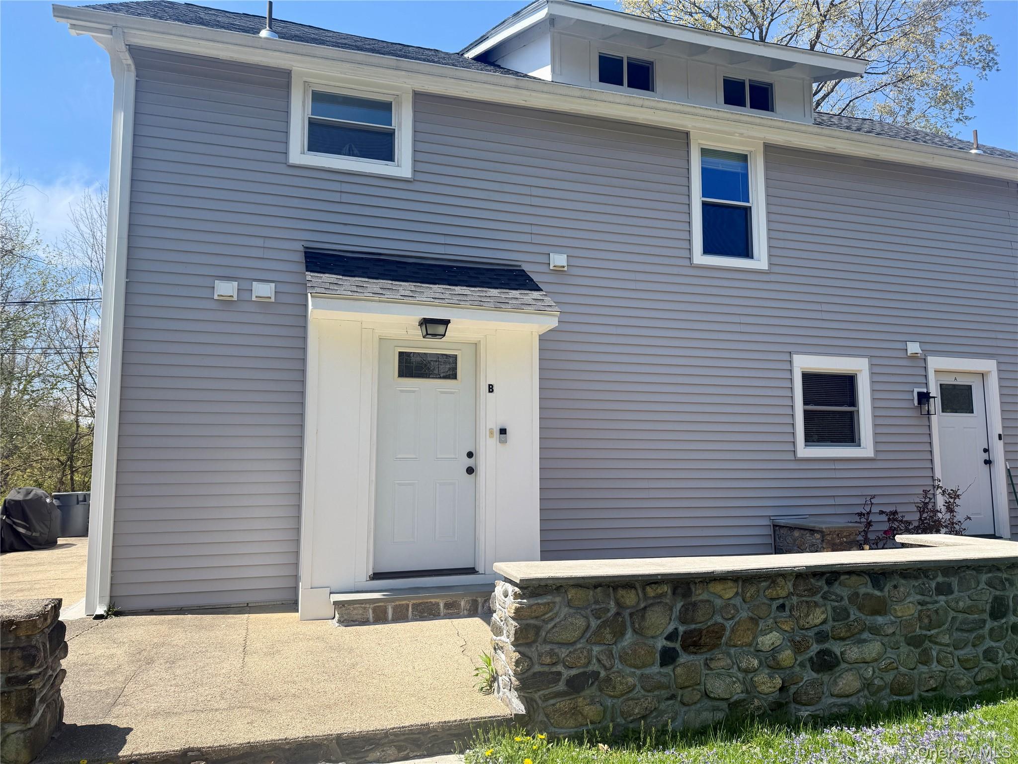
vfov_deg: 56.8
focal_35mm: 24
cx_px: 509
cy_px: 382
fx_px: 706
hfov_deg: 71.6
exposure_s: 1/2801
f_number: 1.78
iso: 80
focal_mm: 6.76
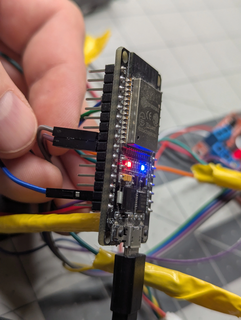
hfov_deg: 30.3
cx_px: 120
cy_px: 160
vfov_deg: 39.6
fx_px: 444
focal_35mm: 48
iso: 222
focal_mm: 6.81
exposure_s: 1/181
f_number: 1.85
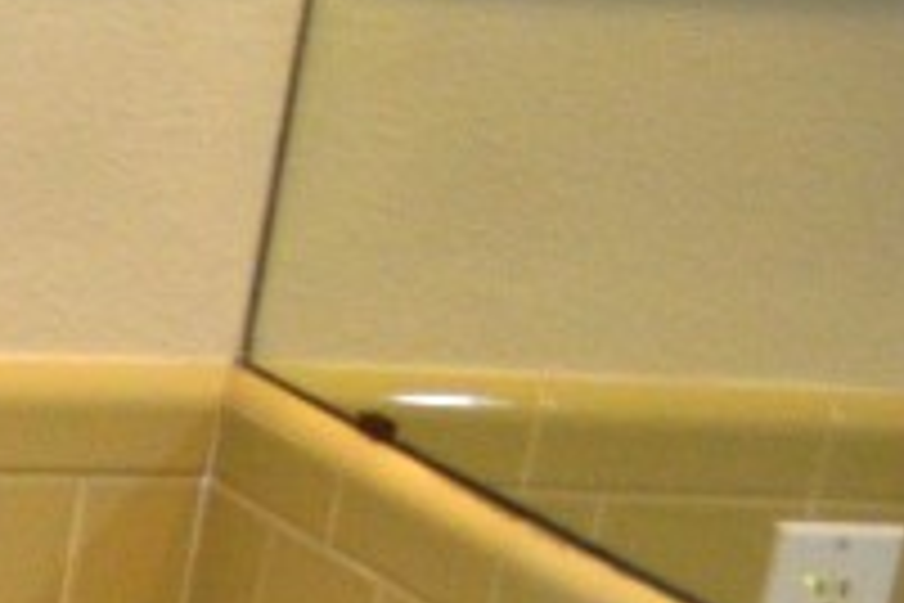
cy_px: 1413
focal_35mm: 155
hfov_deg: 10.7
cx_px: -1486
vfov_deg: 8.2
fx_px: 3892
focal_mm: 18
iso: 800
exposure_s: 1/60
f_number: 3.5
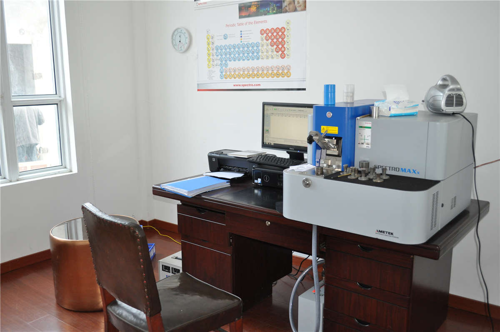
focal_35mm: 33
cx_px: 250
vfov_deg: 39.9
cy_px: 166
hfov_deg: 57.3
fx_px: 458
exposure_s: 1/125
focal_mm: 22
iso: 800
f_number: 4
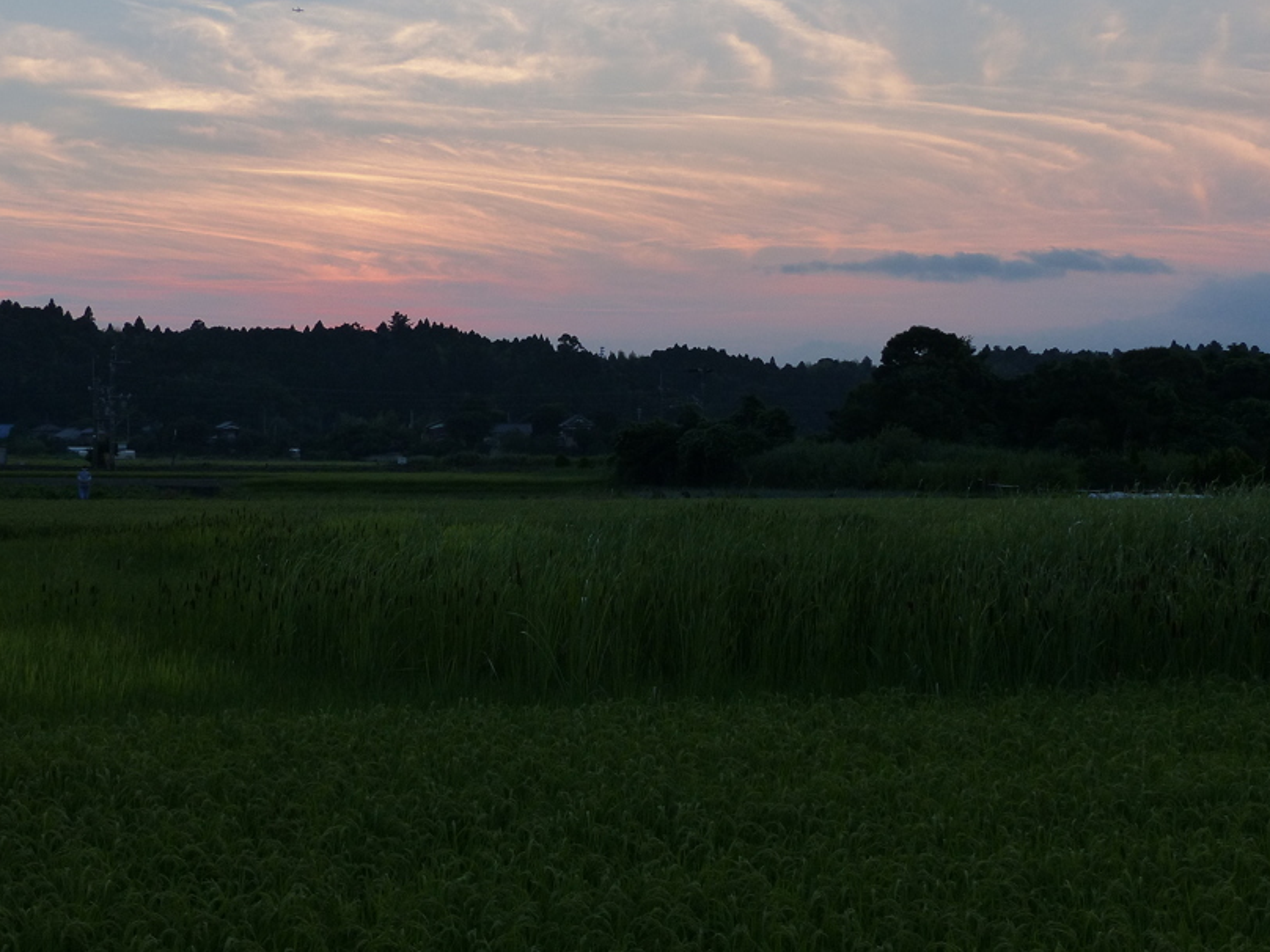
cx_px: 539
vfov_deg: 25.6
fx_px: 2091
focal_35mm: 57
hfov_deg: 33.7
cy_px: 374
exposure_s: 1/250
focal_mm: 8.1
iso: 160
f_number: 2.8
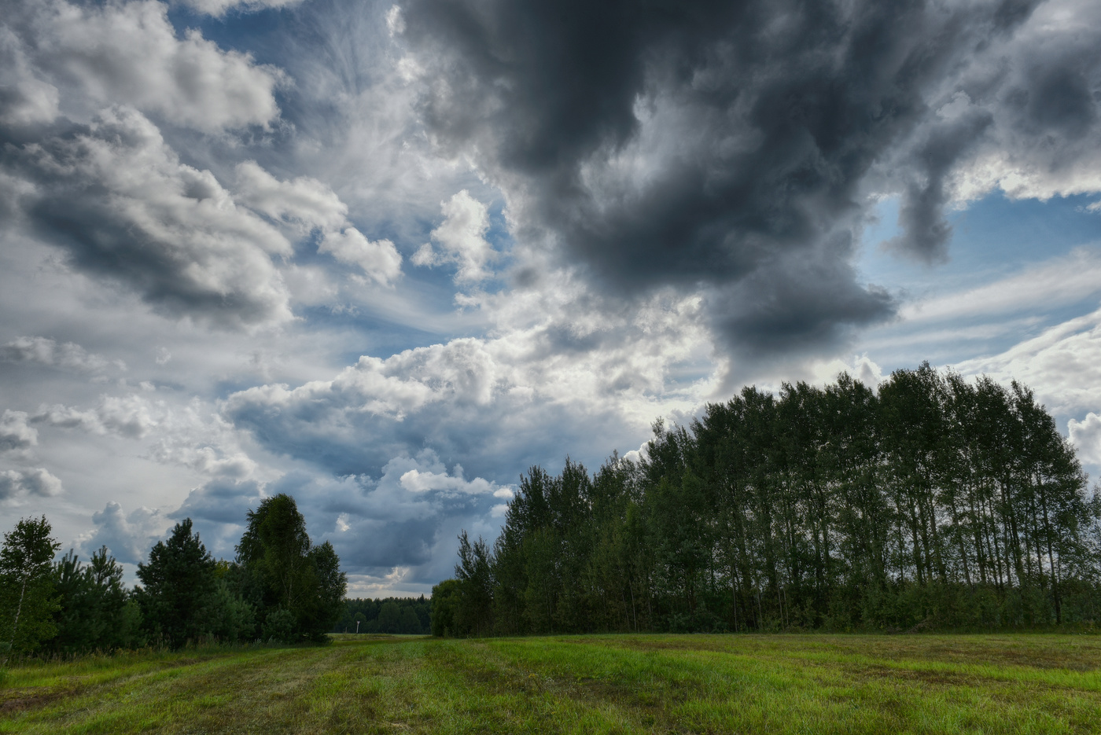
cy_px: 368
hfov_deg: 73.7
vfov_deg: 53.2
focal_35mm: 24
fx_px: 734
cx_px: 550
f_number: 11
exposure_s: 1/250
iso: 100
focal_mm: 24
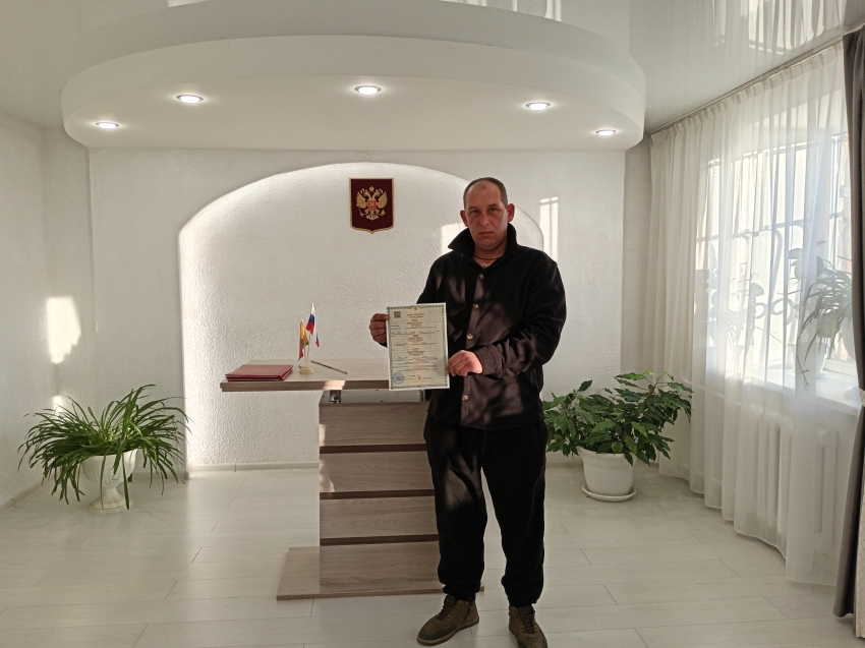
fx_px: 674
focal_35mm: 27
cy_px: 324
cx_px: 432
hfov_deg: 65.3
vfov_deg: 51.3
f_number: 1.9
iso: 214
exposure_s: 1/100
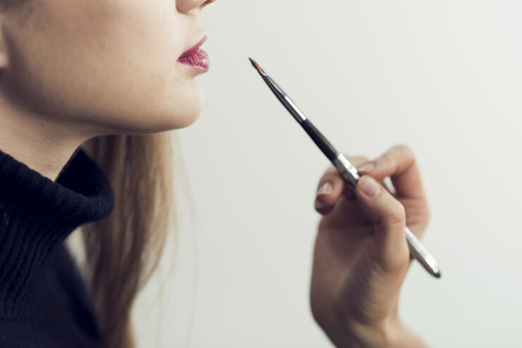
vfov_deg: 16.1
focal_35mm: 85
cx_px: 261
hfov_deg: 23.9
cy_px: 174
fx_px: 1233
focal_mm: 85
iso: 320
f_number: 2.2
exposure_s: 1/125
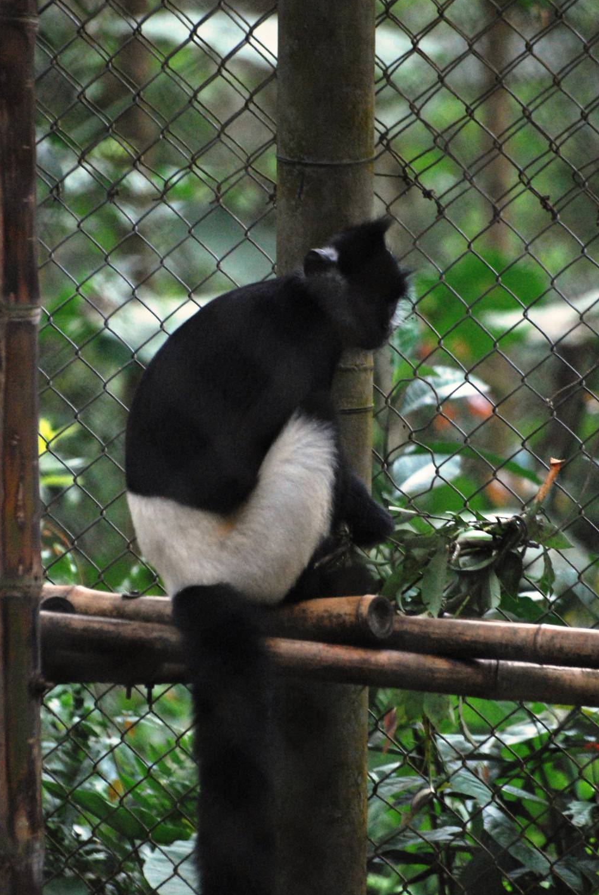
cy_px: 465
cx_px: 318
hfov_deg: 3.9
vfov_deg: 5.8
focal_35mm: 352
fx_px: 8760
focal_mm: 220
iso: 1600
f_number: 5
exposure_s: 1/160
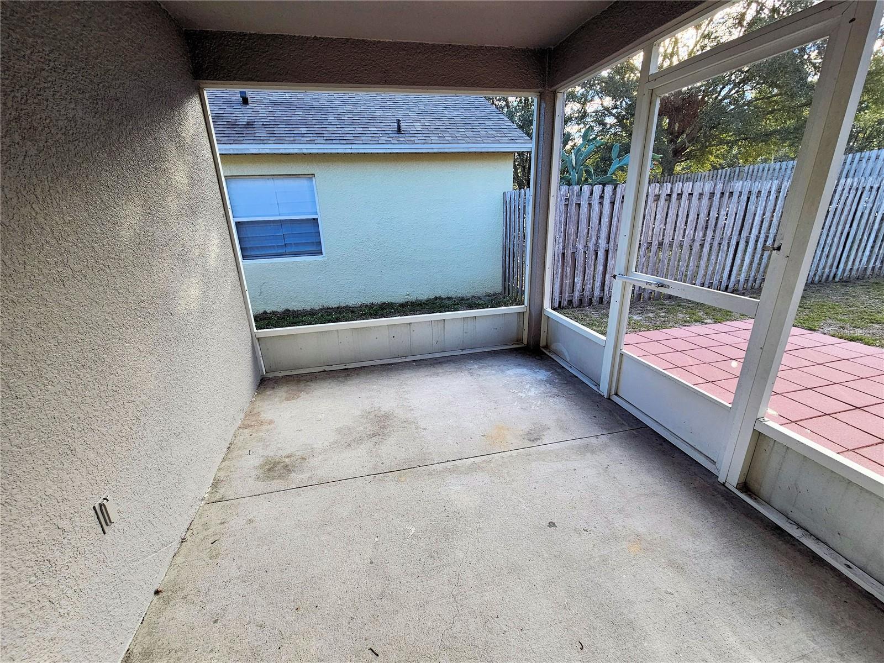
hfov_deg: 106.2
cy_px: 332
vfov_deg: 89.9
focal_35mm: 13
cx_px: 442
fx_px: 332
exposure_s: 1/207
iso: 100
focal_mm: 2.2
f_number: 2.2
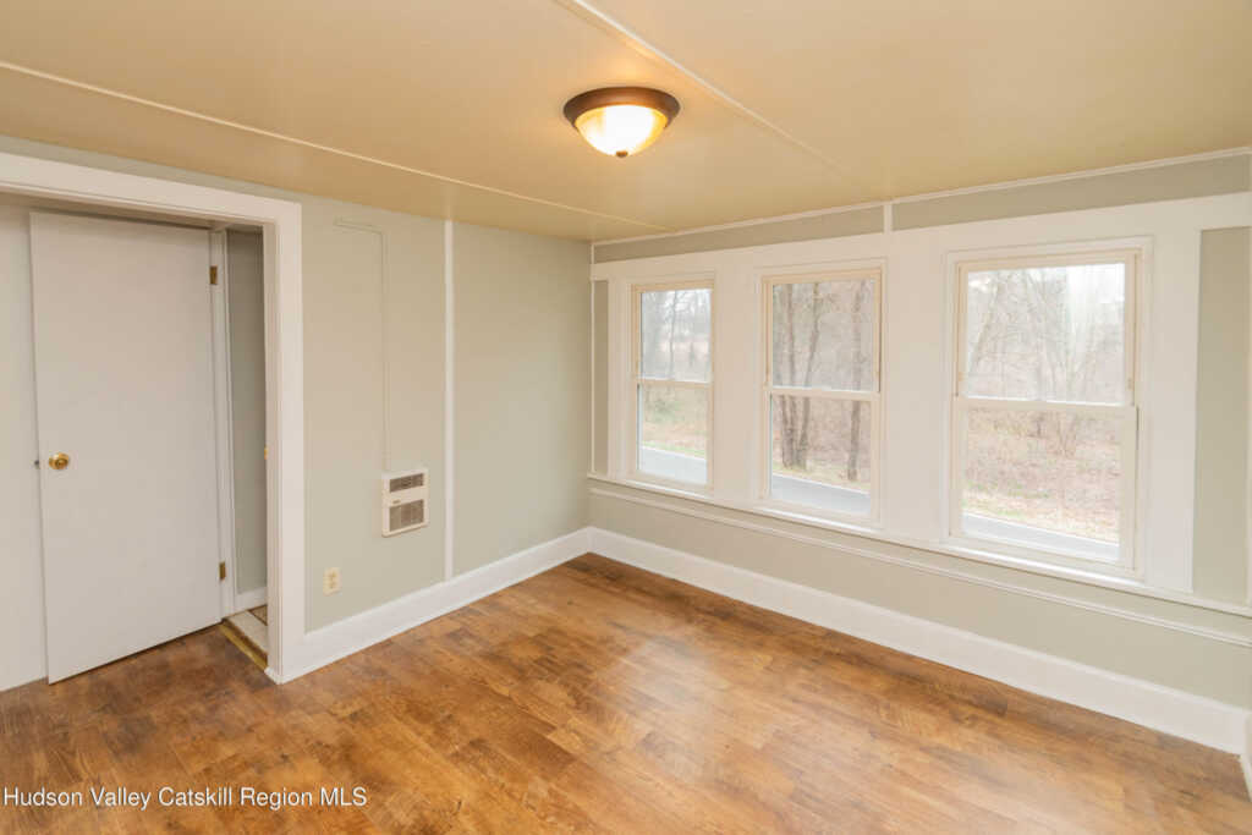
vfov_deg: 77.3
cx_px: 626
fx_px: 522
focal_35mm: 15
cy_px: 418
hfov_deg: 100.4
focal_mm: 10
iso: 450
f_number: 5
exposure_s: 1/60
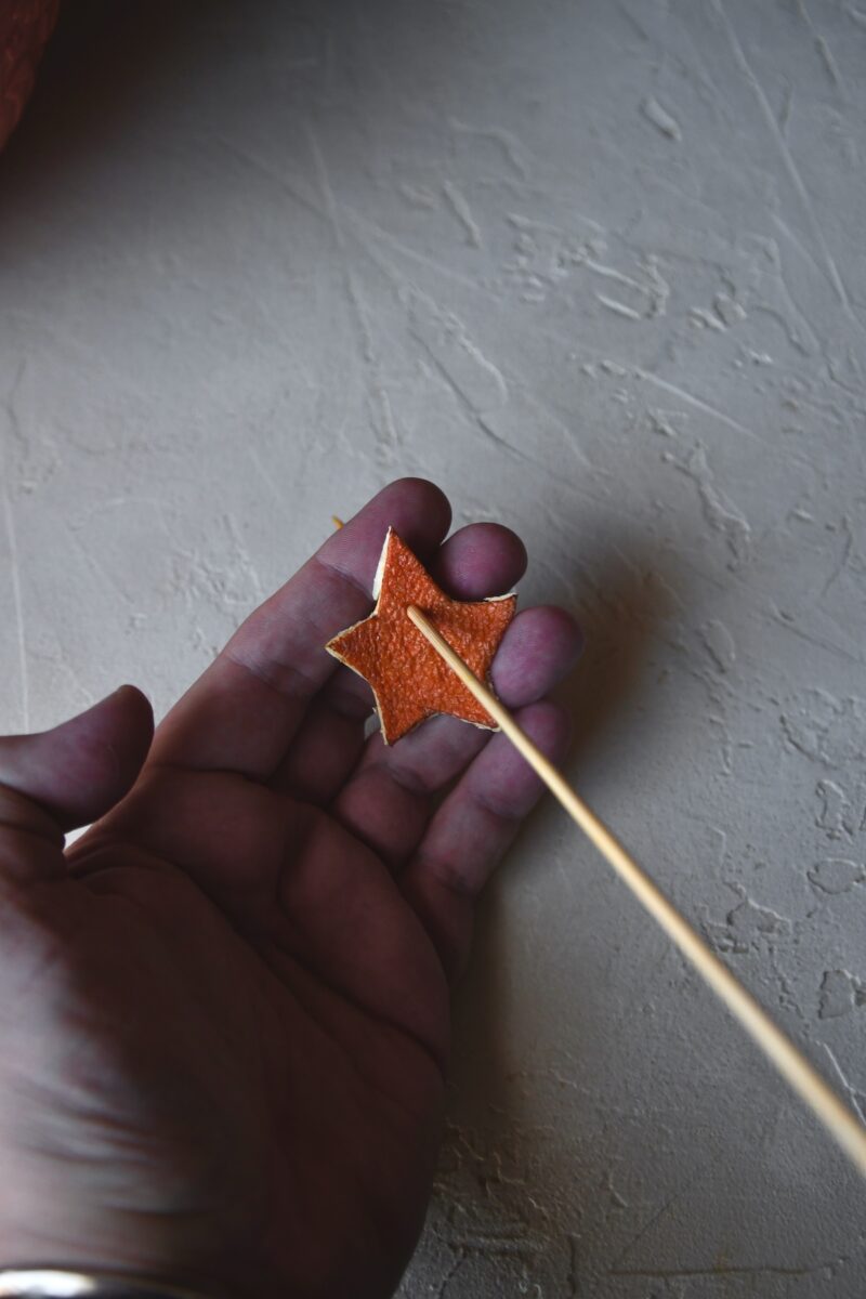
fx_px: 1515
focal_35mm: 42
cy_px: 650
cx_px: 433
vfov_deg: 46.4
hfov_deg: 31.9
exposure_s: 1/125
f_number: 4
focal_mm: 28
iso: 800
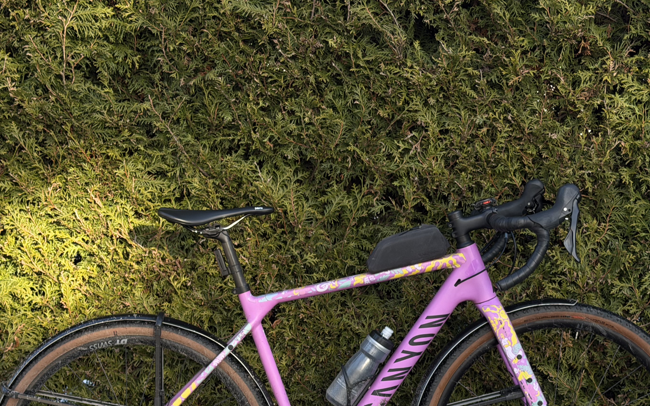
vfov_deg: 17.2
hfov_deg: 27.5
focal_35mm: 75
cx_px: 353
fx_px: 1329
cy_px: 342
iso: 64
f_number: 1.78
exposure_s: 1/320
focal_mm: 6.76
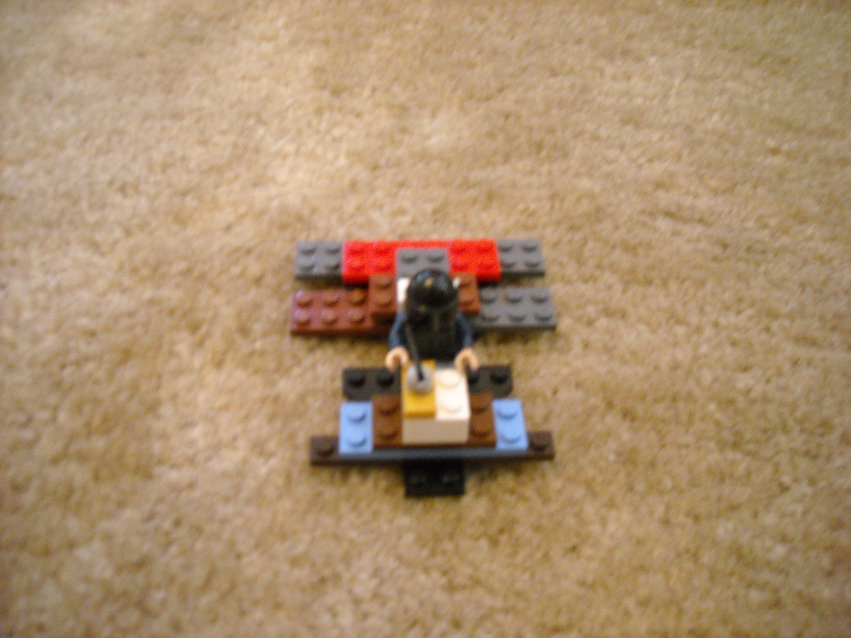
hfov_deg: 52.6
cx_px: 426
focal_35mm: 35
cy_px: 319
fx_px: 860
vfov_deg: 40.7
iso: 565
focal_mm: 5.7
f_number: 2.8
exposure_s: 1/8
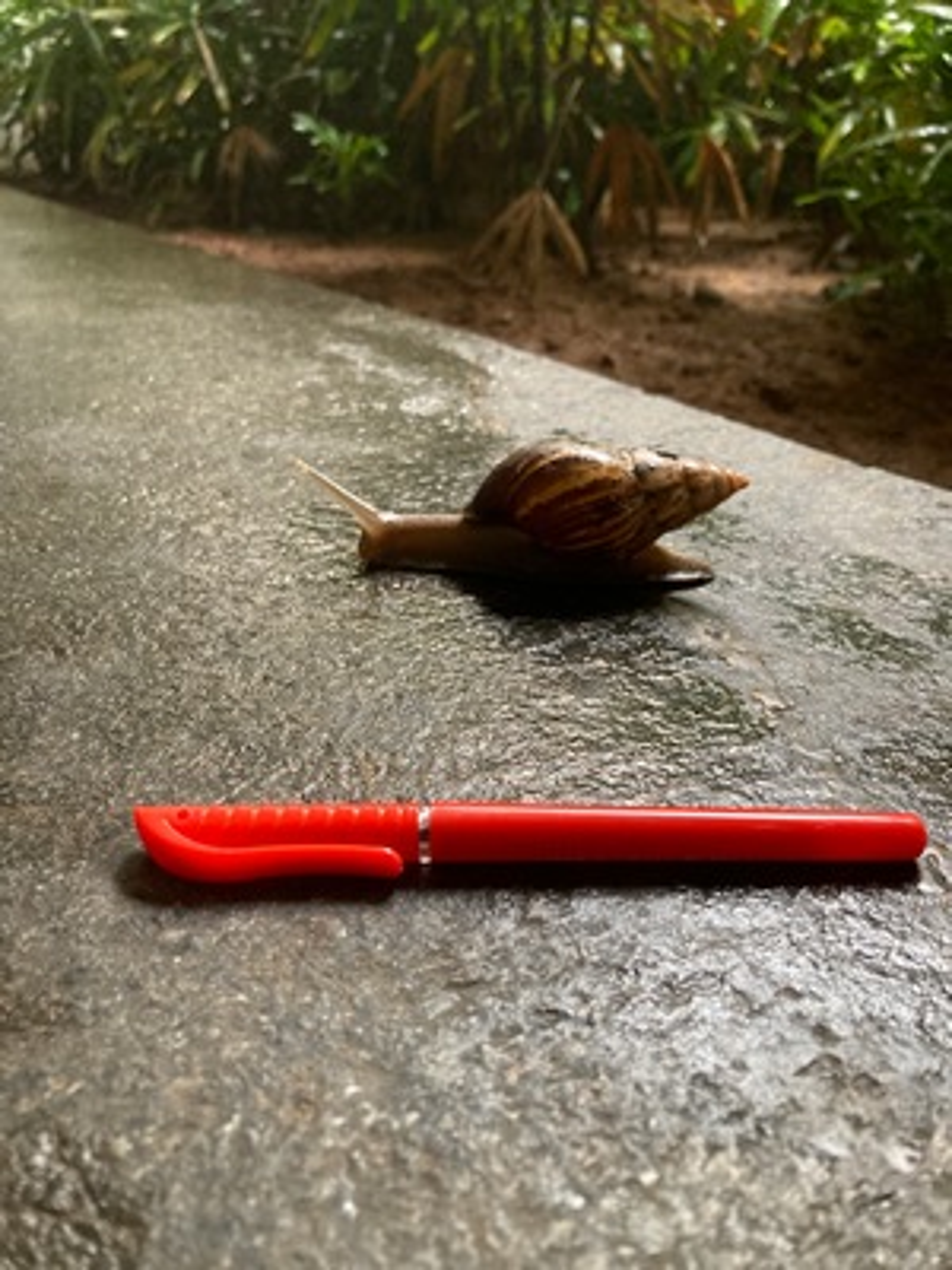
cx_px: 476
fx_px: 1027
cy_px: 635
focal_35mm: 28
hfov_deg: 49.7
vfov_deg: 63.4
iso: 320
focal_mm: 3.99
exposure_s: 1/45
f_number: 1.8
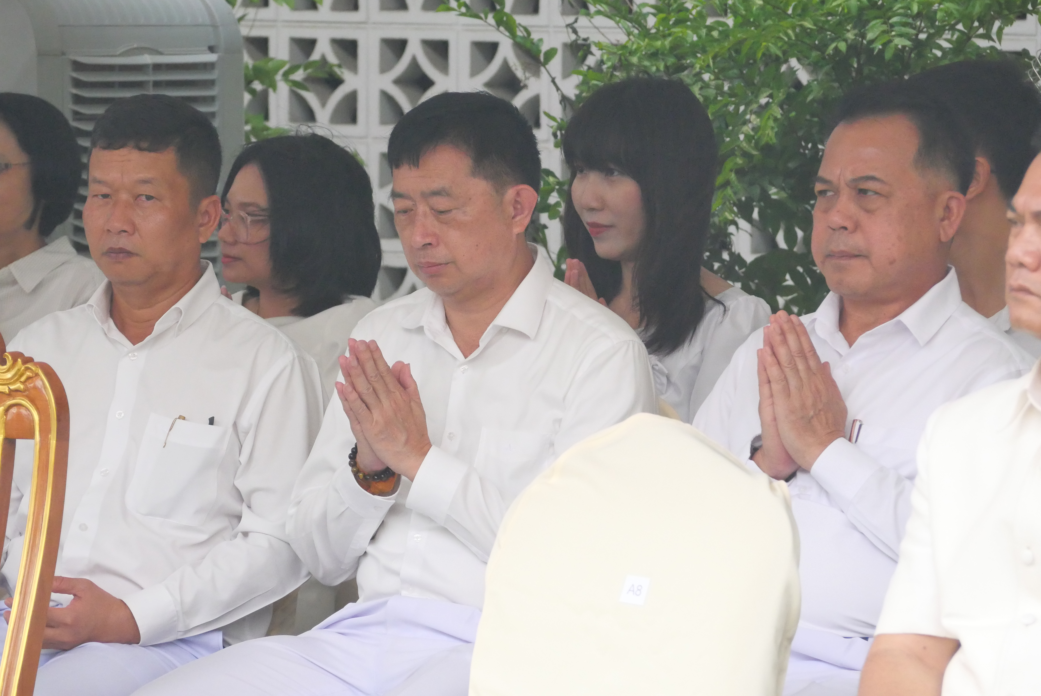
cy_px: 348
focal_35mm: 311
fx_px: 8998
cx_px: 520
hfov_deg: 6.6
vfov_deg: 4.4
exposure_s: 1/1300
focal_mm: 150
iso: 4000
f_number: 7.1
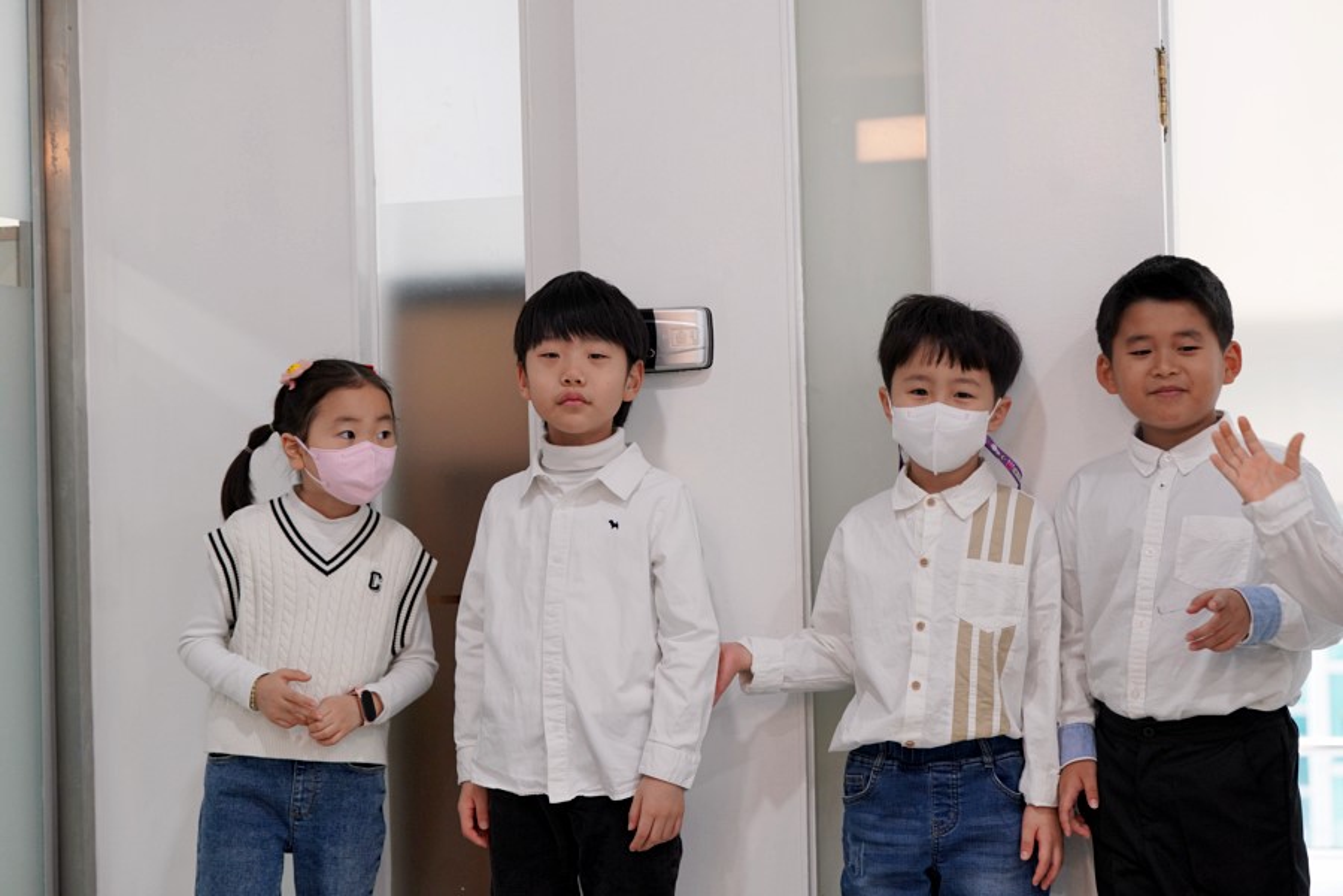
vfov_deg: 19.5
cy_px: 448
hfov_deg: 28.8
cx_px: 672
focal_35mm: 70
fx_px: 2611
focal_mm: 70
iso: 1250
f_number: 4
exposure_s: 1/160
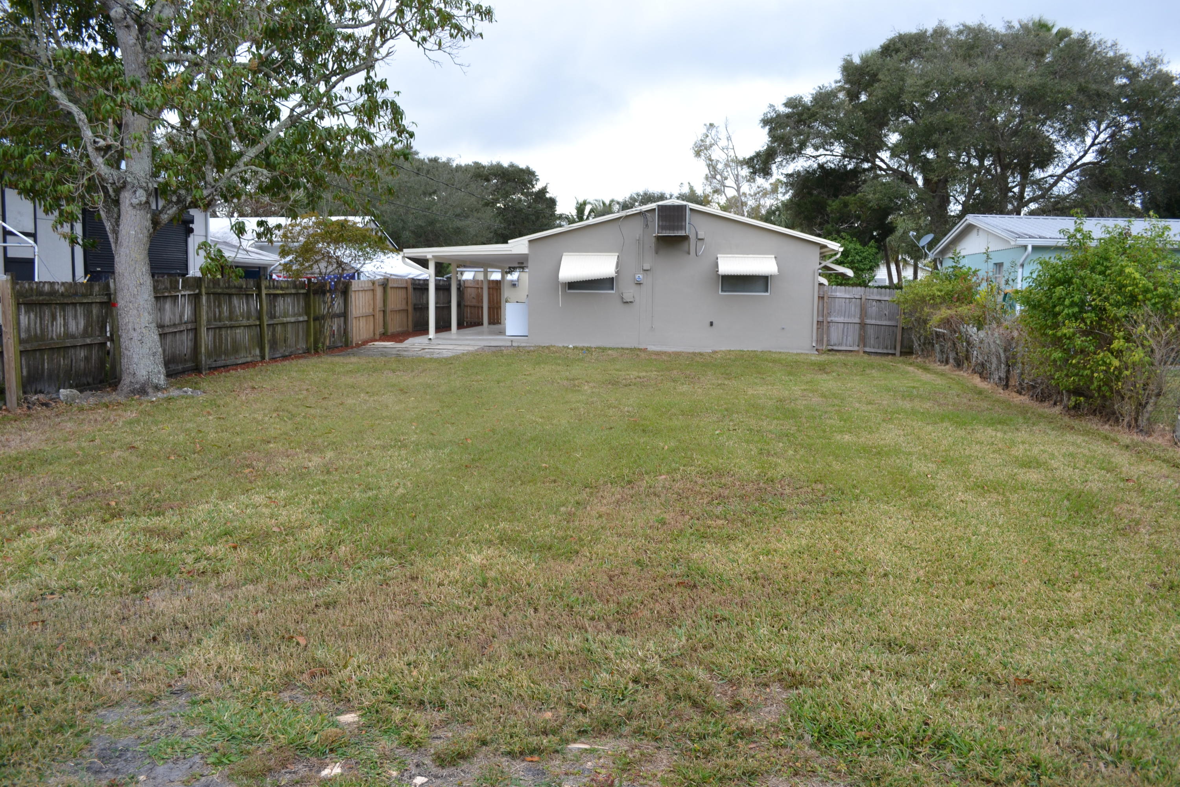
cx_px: 590
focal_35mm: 27
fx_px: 885
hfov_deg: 67.4
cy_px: 394
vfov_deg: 47.9
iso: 160
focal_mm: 18
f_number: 5.6
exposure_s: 1/125
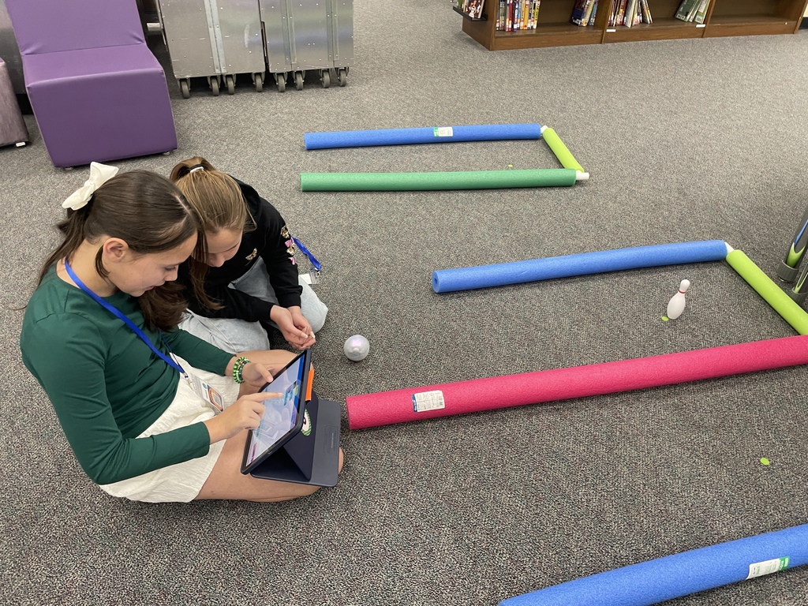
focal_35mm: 26
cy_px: 303
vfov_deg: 53.1
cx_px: 404
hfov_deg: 67.3
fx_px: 607
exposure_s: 1/60
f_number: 1.6
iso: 125
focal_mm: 4.2
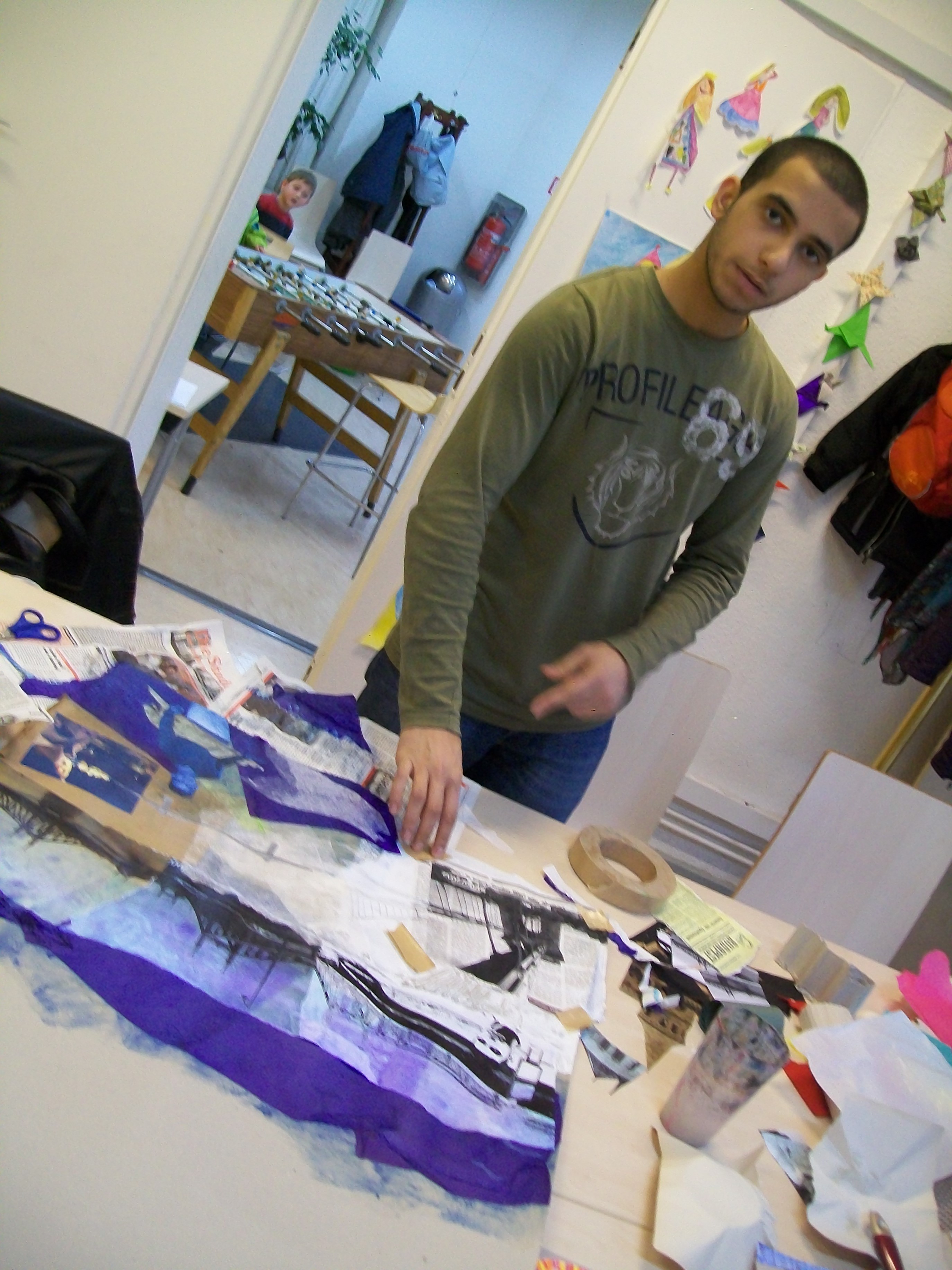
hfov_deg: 41.8
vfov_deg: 54.0
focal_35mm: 34
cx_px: 476
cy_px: 635
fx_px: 1247
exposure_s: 1/13
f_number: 2.7
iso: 160
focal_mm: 6.1
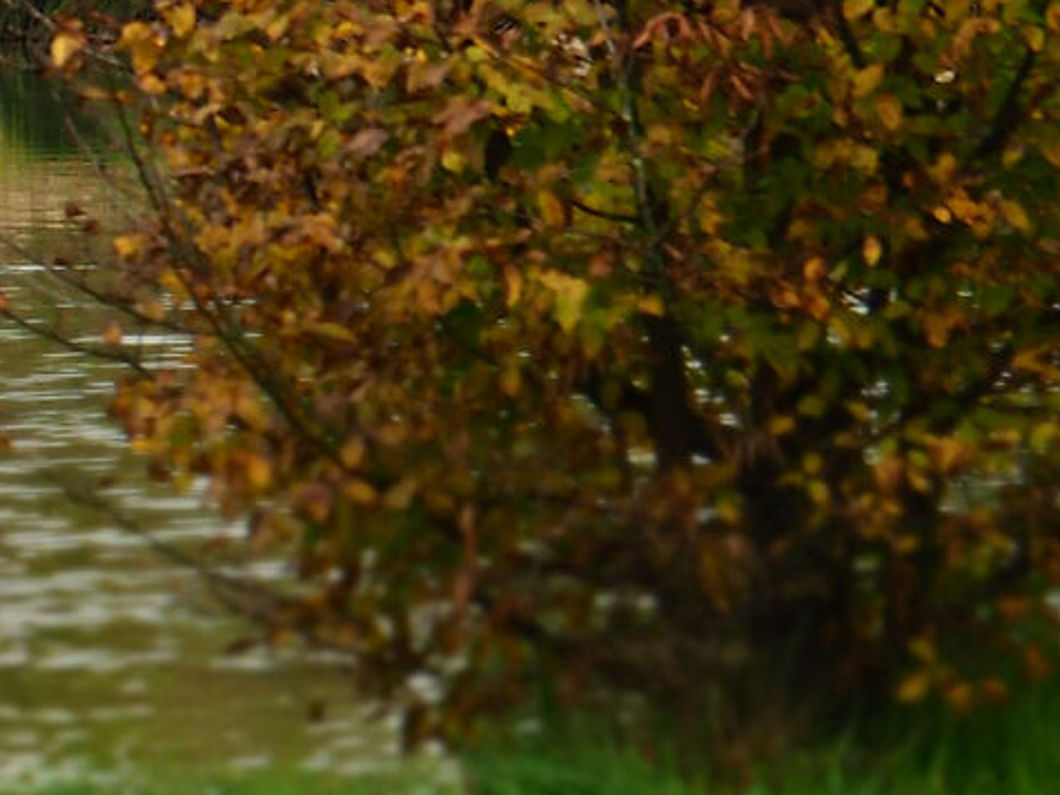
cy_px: -22
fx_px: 16658
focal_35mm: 544
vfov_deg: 2.7
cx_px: -1258
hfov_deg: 3.6
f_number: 5.5
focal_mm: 54
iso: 250
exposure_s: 1/100
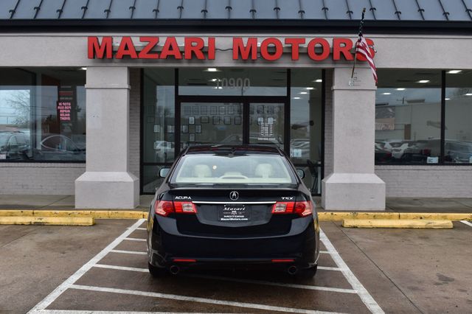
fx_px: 590
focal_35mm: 45
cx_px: 236
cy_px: 157
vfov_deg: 29.8
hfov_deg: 43.6
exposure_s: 1/160
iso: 400
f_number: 9
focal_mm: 30
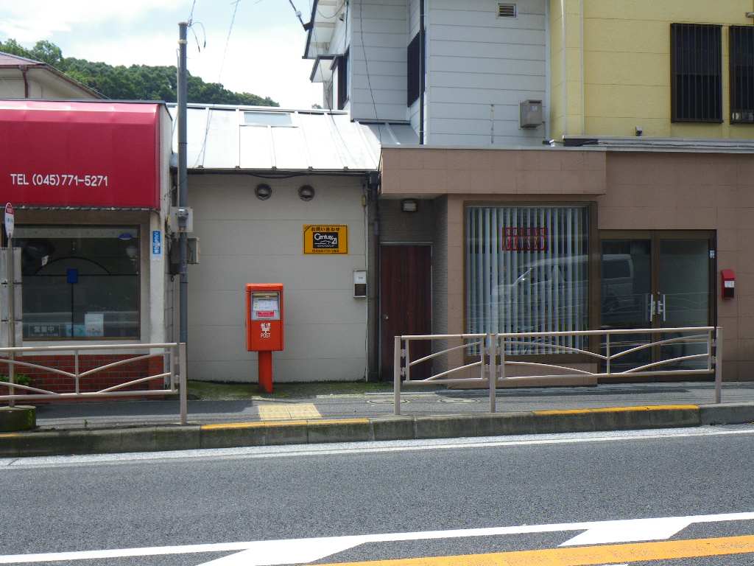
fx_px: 915
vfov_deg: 34.3
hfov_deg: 44.8
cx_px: 377
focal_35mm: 42
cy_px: 283
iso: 50
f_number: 5
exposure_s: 1/160
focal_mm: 7.5
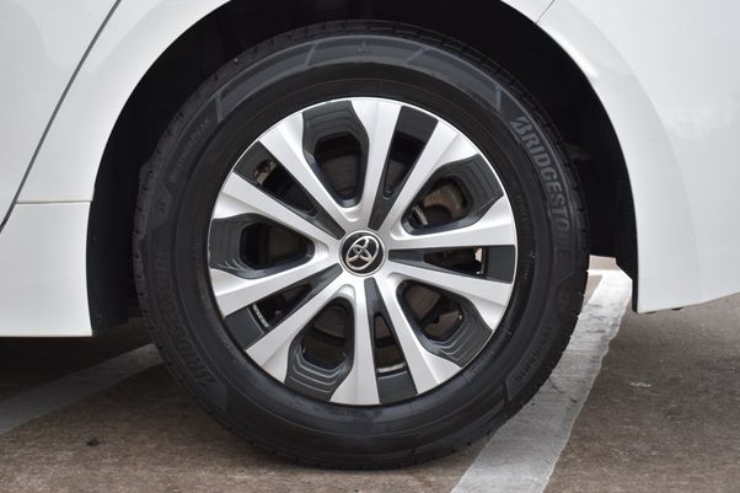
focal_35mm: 51
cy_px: 236
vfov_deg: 26.5
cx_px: 384
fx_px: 1048
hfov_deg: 38.9
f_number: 5
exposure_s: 1/100
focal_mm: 32
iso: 400
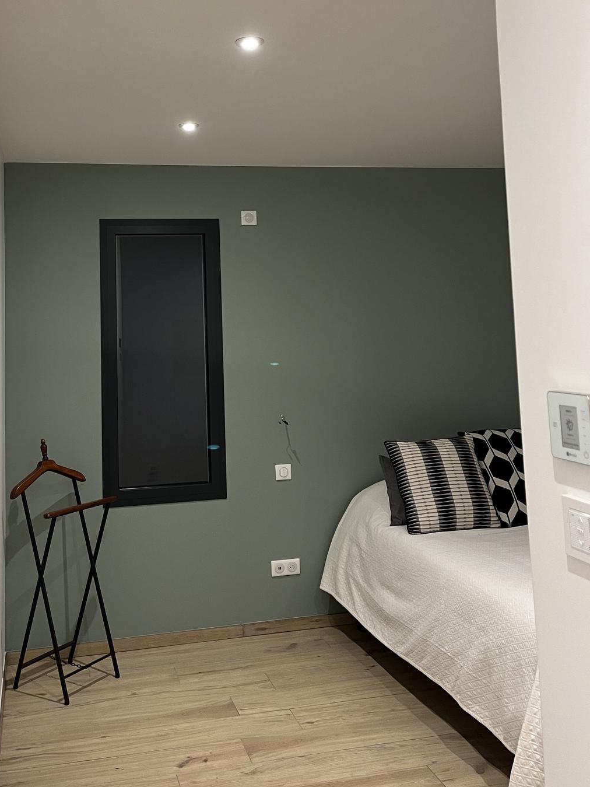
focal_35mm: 37
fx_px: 841
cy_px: 247
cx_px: 226
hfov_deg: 38.5
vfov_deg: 49.1
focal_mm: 5.1
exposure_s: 1/50
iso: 100
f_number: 1.6
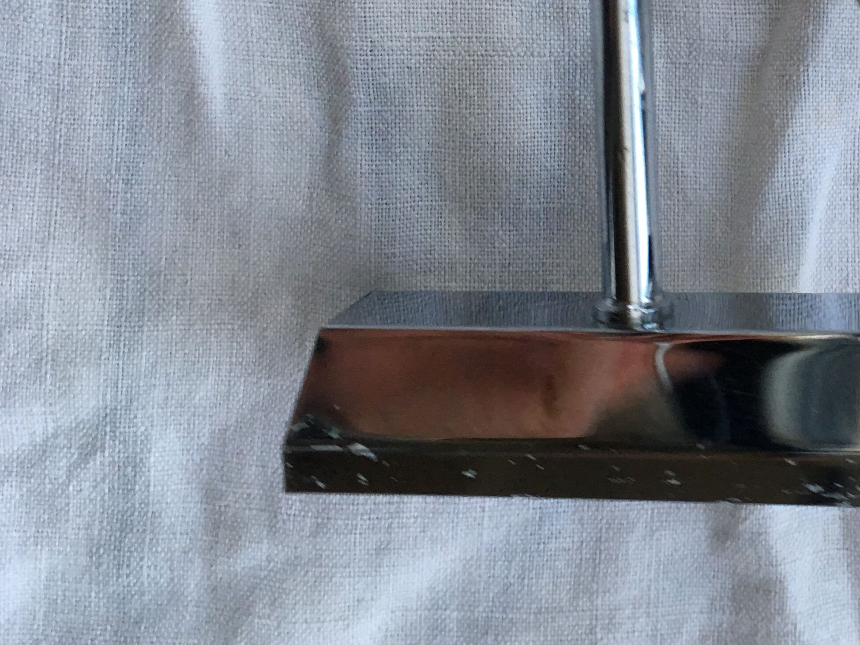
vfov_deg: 23.6
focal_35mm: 60
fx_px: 1491
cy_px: 41
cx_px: 844
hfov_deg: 30.1
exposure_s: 1/33
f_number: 2.2
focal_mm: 4.15
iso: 64
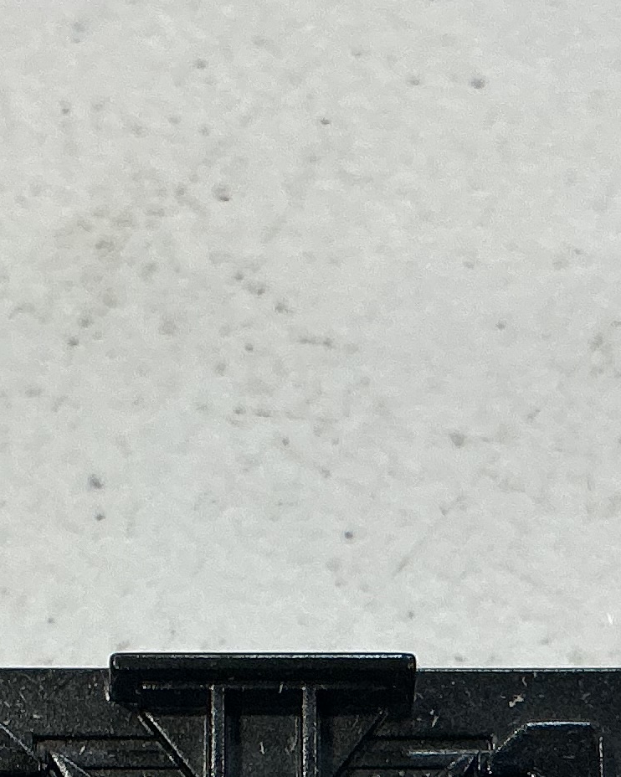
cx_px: 306
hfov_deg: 12.5
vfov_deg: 14.8
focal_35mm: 123
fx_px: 2827
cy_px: 1060
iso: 64
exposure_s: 1/100
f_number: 1.8
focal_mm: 3
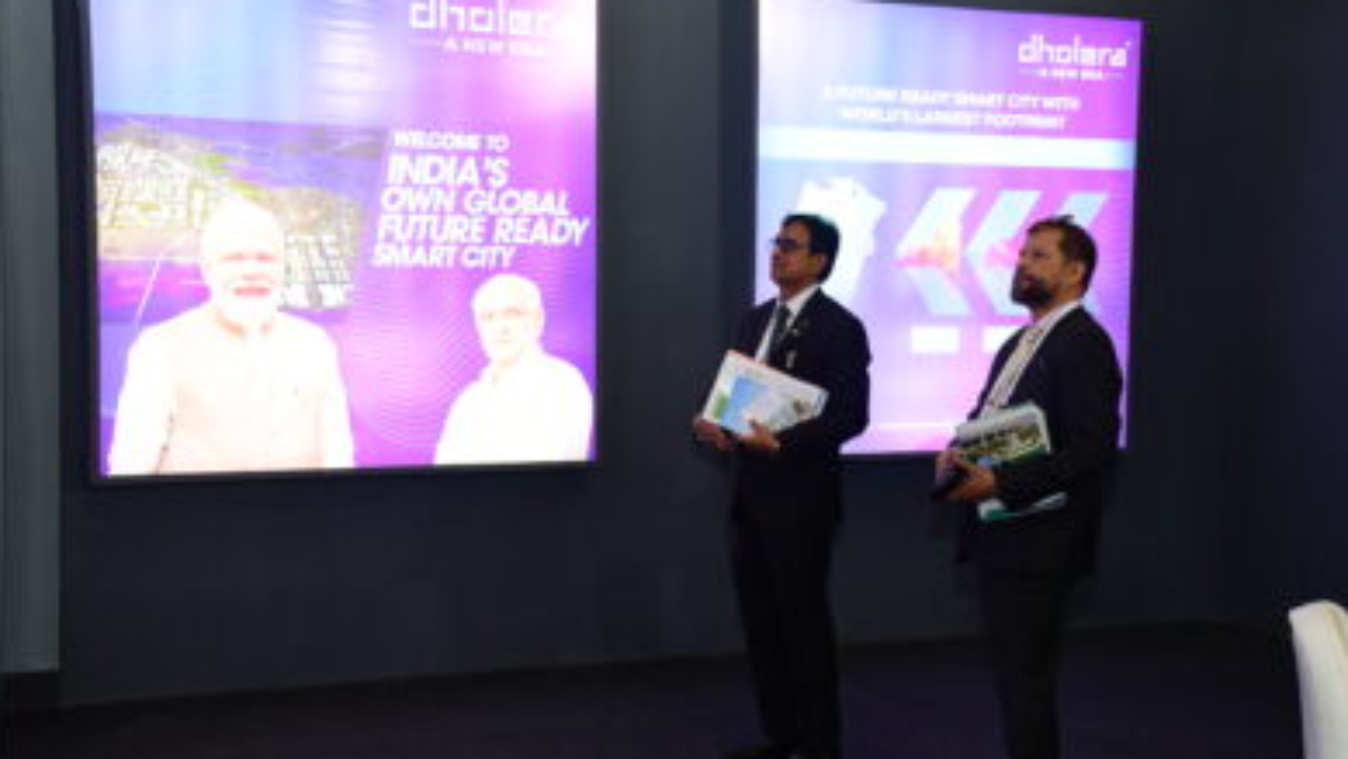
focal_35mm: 55
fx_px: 1966
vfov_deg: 21.8
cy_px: 386
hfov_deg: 37.8
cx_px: 686
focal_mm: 34
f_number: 5.6
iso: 1250
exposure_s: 1/125
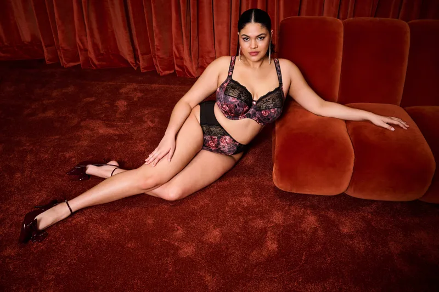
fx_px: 366
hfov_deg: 61.9
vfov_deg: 43.6
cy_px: 146
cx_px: 220
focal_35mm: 30
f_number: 7.1
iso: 1600
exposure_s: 1/200
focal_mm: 30
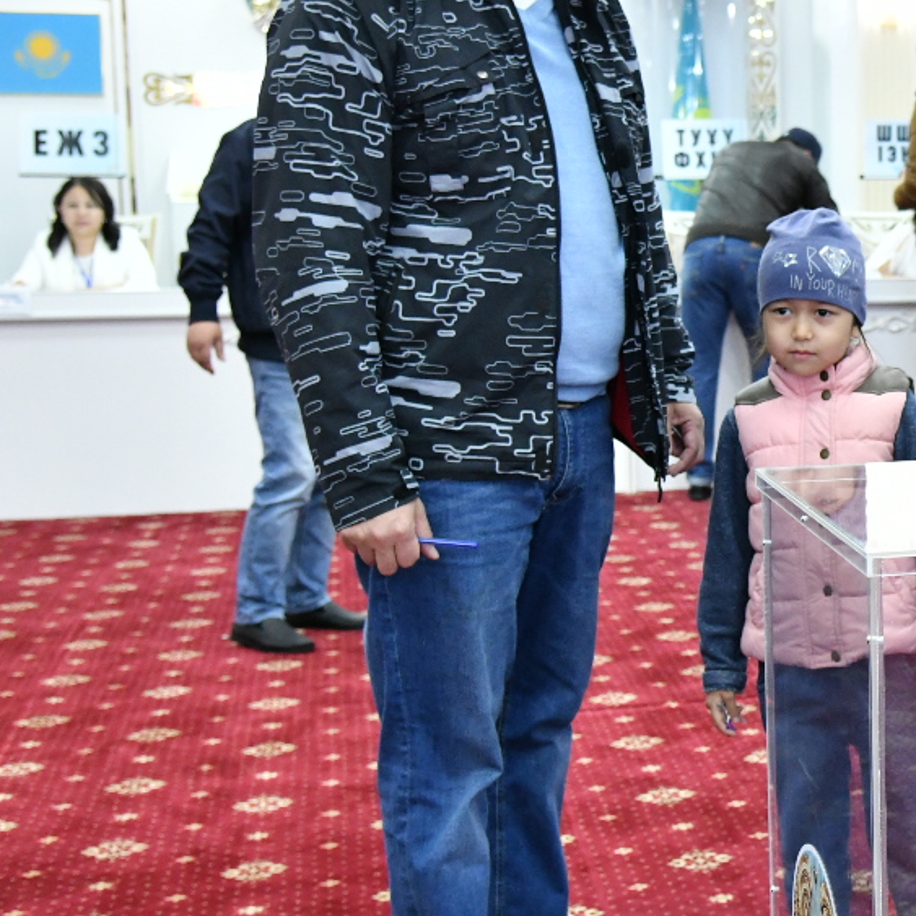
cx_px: 1019
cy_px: 460
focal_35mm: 66
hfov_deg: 24.3
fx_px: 1976
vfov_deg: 26.1
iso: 2500
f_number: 4
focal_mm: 27
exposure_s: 1/125
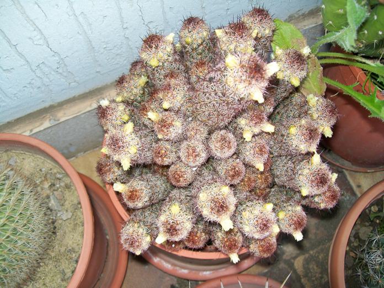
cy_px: 144
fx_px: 377
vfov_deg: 41.8
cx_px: 192
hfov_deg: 54.0
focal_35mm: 34
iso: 64
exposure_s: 1/60
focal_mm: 6.1
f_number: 2.7
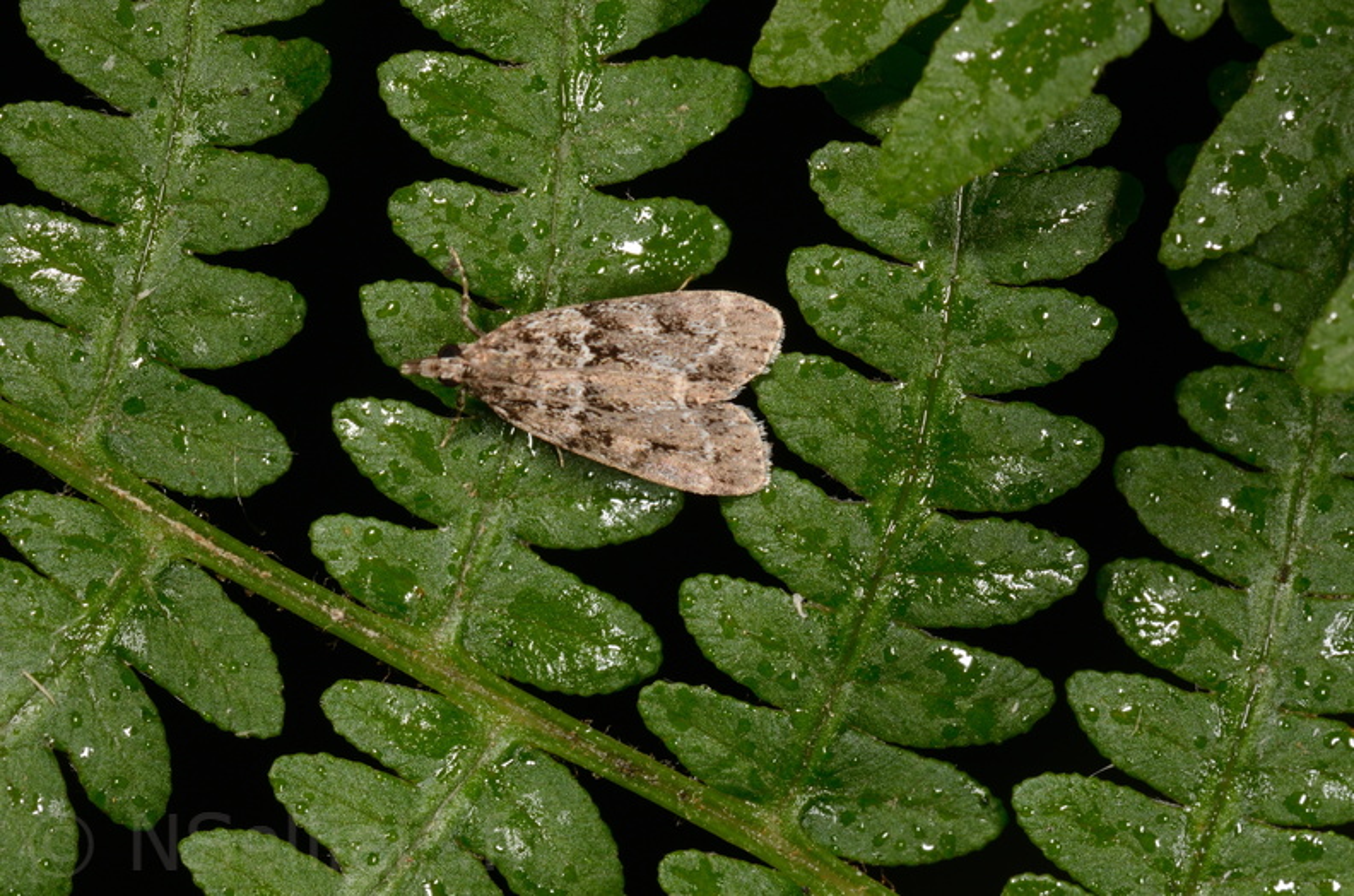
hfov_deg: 16.1
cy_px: 448
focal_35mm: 128
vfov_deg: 10.7
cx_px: 677
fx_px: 4784
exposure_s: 1/60
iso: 100
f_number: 25
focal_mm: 85
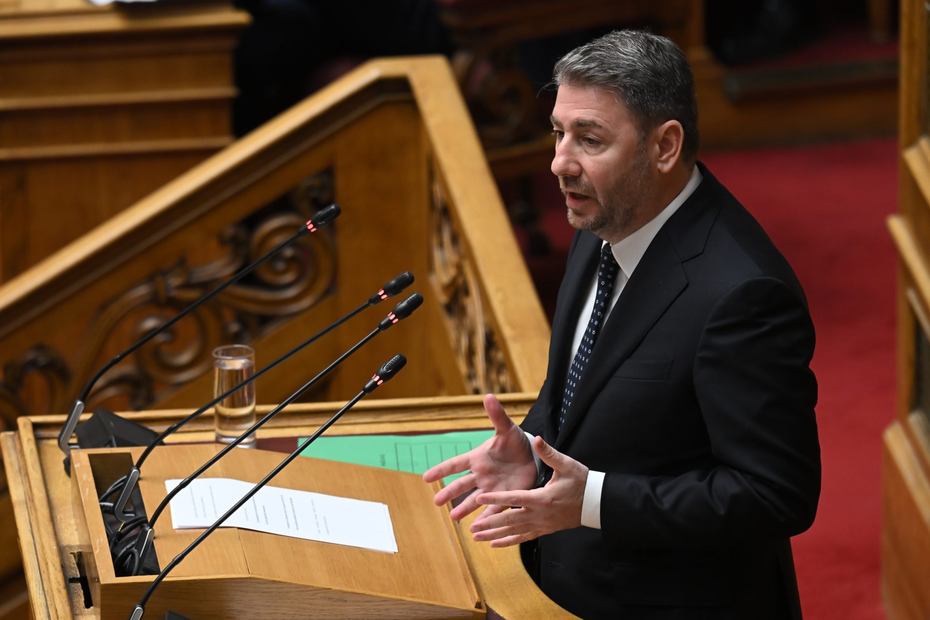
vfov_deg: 3.8
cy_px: 310
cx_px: 465
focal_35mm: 360
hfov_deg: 5.7
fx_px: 9299
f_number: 6
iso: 3200
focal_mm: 360
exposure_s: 1/250
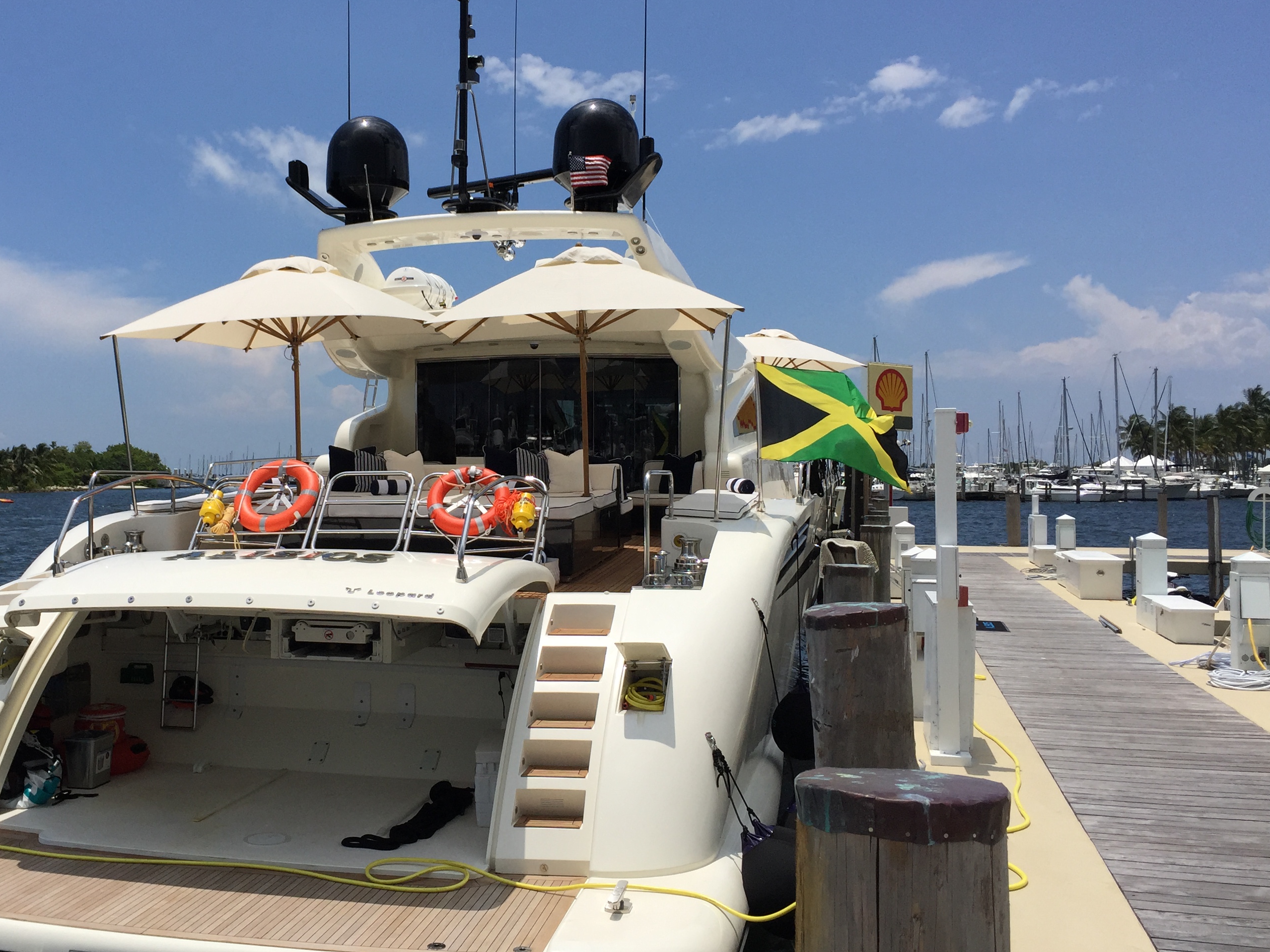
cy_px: 474
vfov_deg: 38.7
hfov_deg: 49.6
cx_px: 466
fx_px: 1358
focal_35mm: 37
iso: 32
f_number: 2.2
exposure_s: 1/5650
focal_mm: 4.15
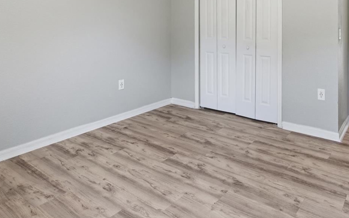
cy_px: 27
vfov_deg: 41.4
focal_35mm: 28
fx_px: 266
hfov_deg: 65.3
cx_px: 222
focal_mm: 16
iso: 400
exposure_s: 1/40
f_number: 9
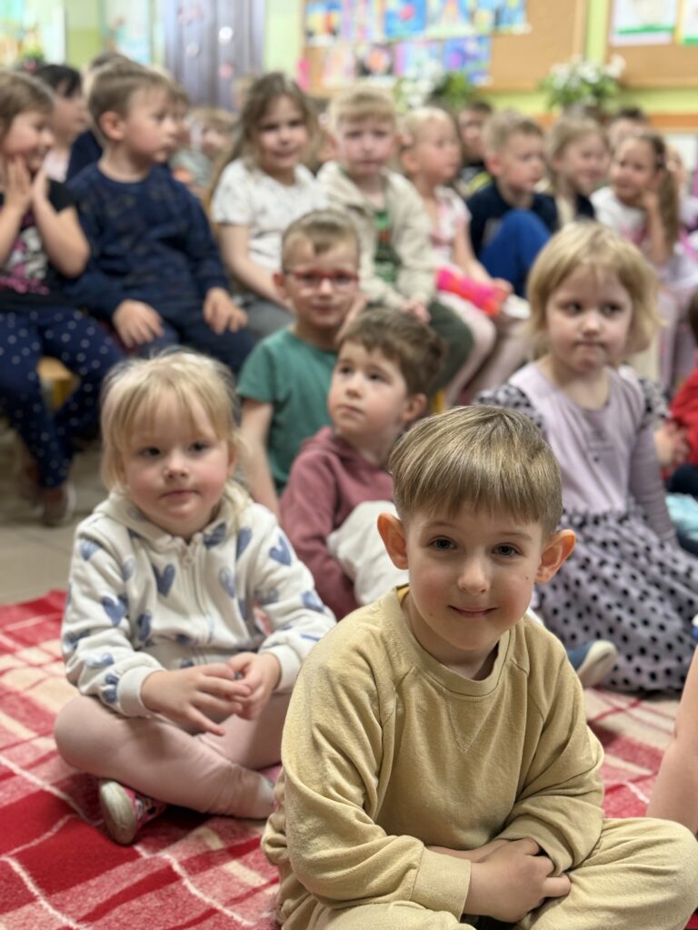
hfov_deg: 30.3
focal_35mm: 48
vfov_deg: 39.7
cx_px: 349
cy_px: 465
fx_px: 1291
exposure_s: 1/33
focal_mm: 6.76
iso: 250
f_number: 1.78
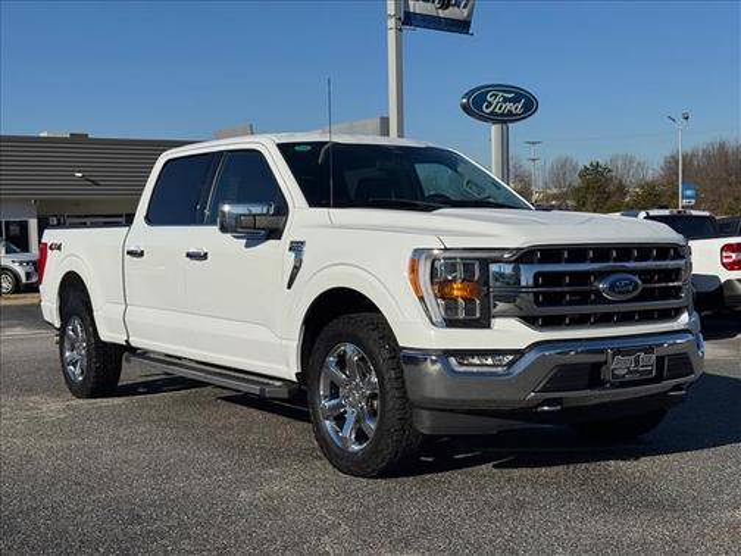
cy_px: 278
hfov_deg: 39.7
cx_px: 370
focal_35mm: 48
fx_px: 1028
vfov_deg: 30.3
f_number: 1.78
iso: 64
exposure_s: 1/12500
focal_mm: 6.76
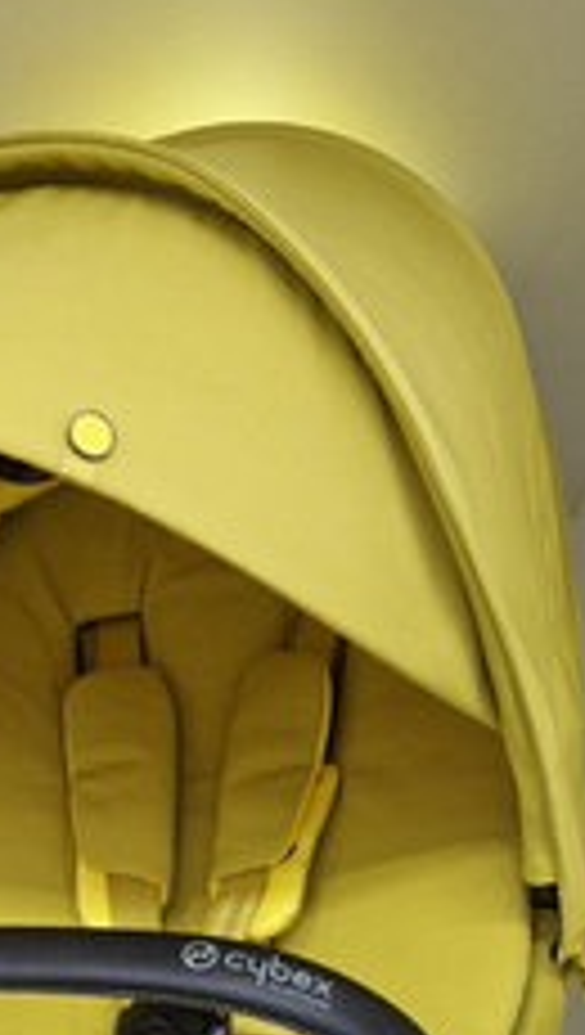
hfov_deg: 24.1
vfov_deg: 38.8
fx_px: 1346
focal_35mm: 49
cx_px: 99
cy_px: 950
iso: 50
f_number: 1.8
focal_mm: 5.4
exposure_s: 1/100
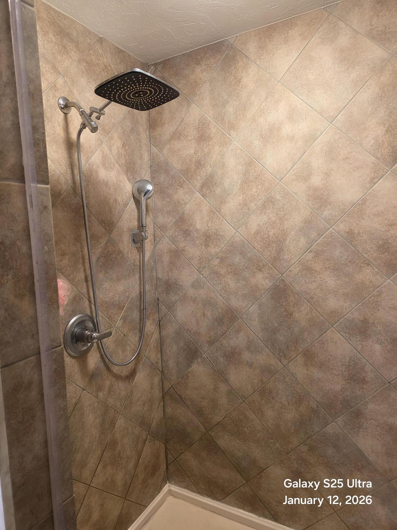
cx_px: 198
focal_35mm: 23
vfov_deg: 73.9
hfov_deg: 58.9
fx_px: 352
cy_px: 265
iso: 320
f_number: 1.7
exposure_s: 1/120
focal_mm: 6.3
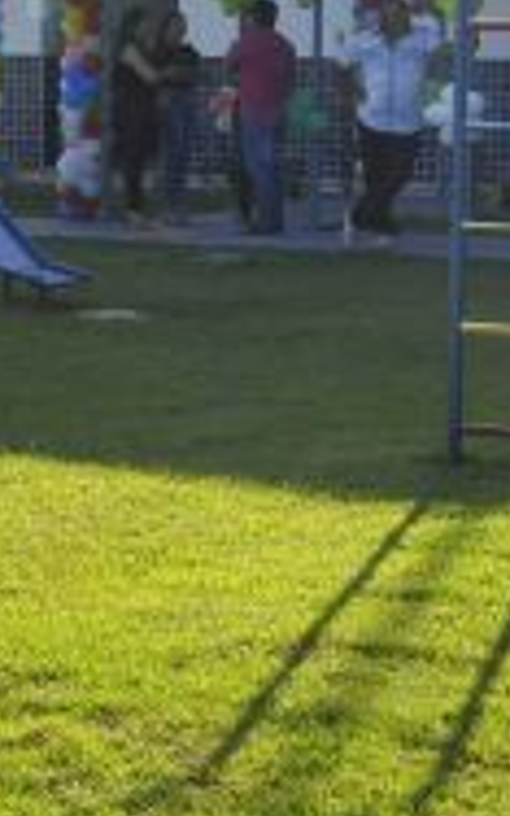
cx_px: -109
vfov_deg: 14.5
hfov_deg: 9.0
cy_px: 377
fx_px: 3200
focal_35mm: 144
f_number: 14
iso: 1250
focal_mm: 22
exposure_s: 1/800
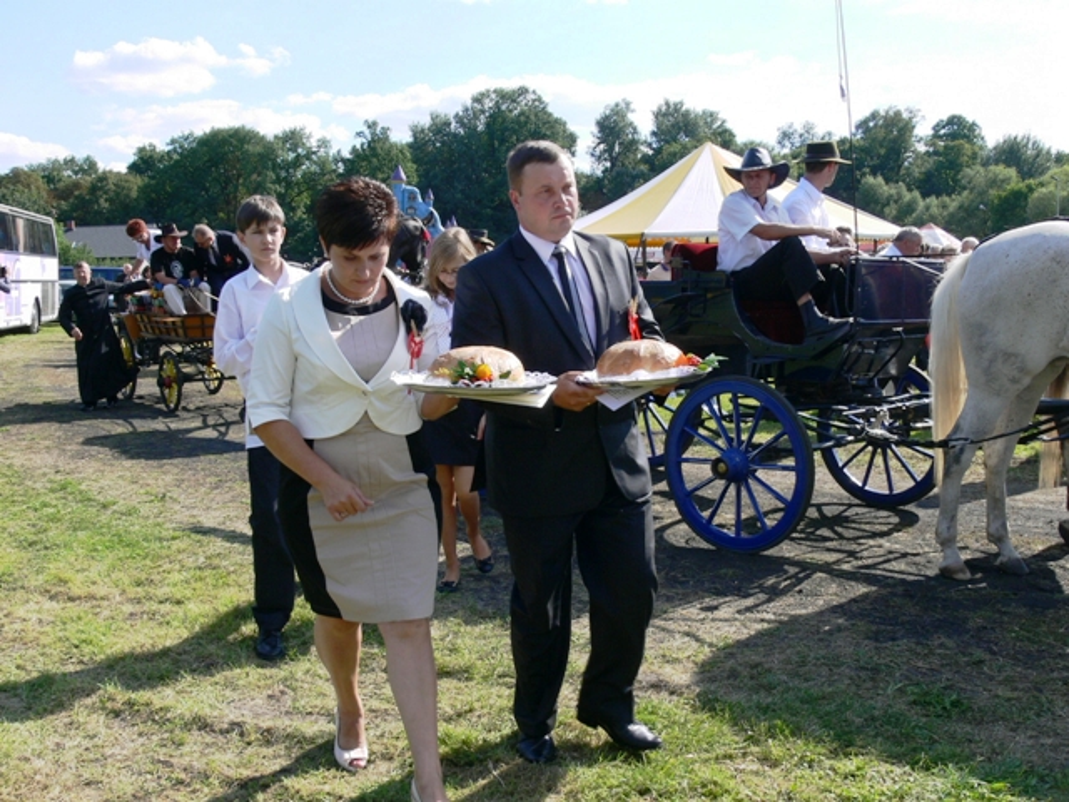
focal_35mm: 35
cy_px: 401
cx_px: 534
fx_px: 1081
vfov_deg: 40.7
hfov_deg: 52.6
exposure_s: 1/200
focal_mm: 7.4
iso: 80
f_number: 5.6
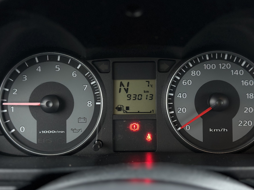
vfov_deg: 27.0
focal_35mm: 54
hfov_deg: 35.5
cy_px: 90
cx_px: 132
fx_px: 396
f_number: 1.78
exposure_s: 1/60
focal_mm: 6.86
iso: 320
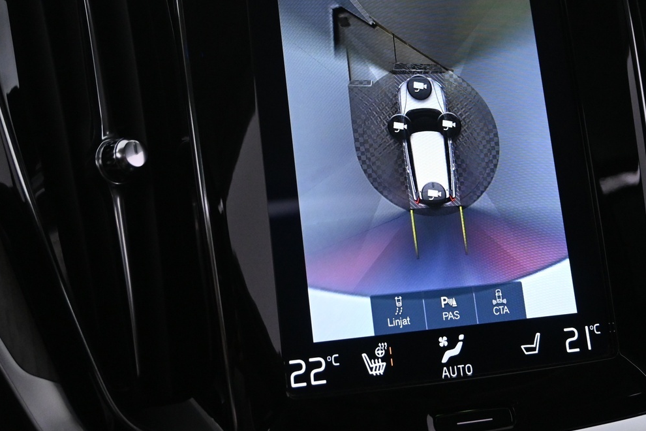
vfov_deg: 25.0
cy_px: 161
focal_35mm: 54
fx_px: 969
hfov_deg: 36.8
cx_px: 360
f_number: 4.5
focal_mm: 22
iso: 2500
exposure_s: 1/80
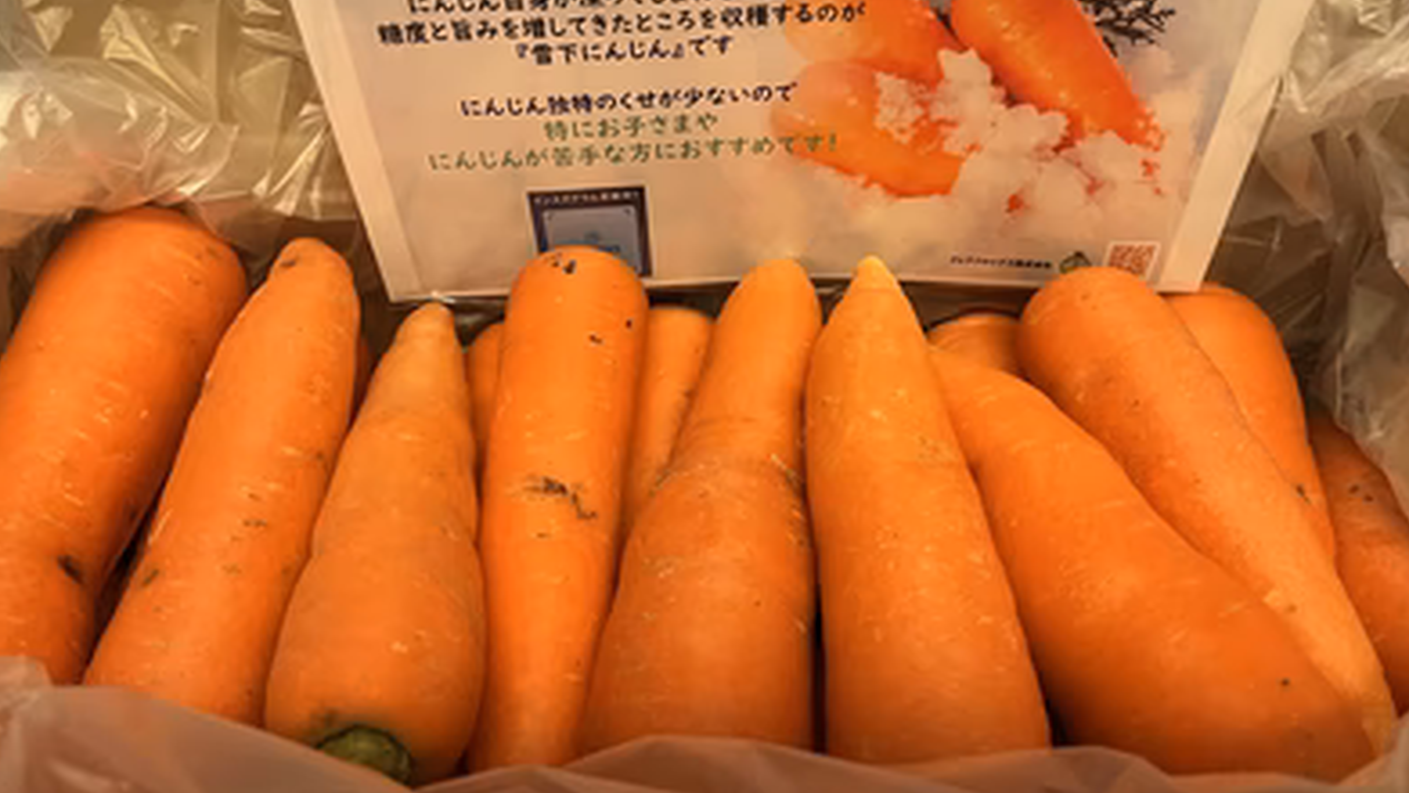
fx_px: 1084
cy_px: 346
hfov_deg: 66.1
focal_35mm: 29
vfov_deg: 40.1
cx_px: 699
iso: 250
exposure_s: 1/60
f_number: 1.6
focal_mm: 5.1
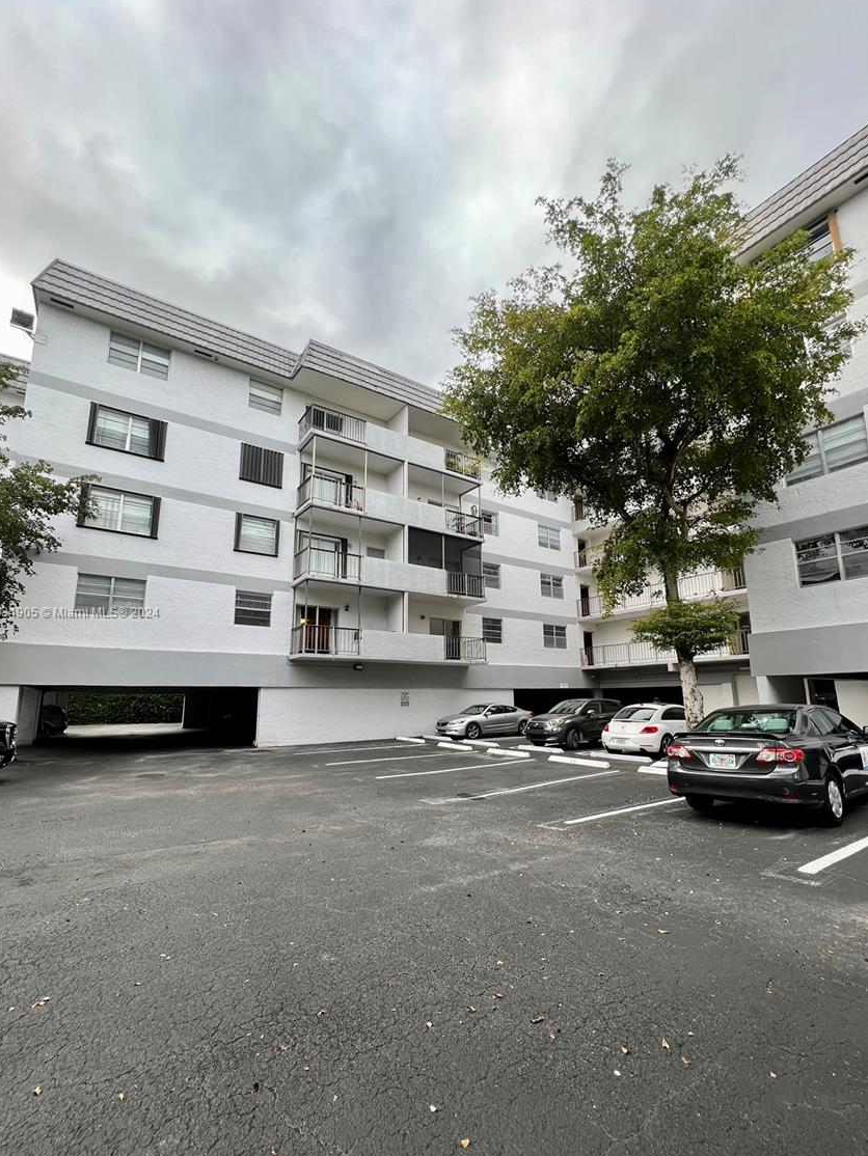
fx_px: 468
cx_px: 436
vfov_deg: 101.9
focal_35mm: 14
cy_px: 613
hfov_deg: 85.7
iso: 32
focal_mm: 1.57
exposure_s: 1/159
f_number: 1.8
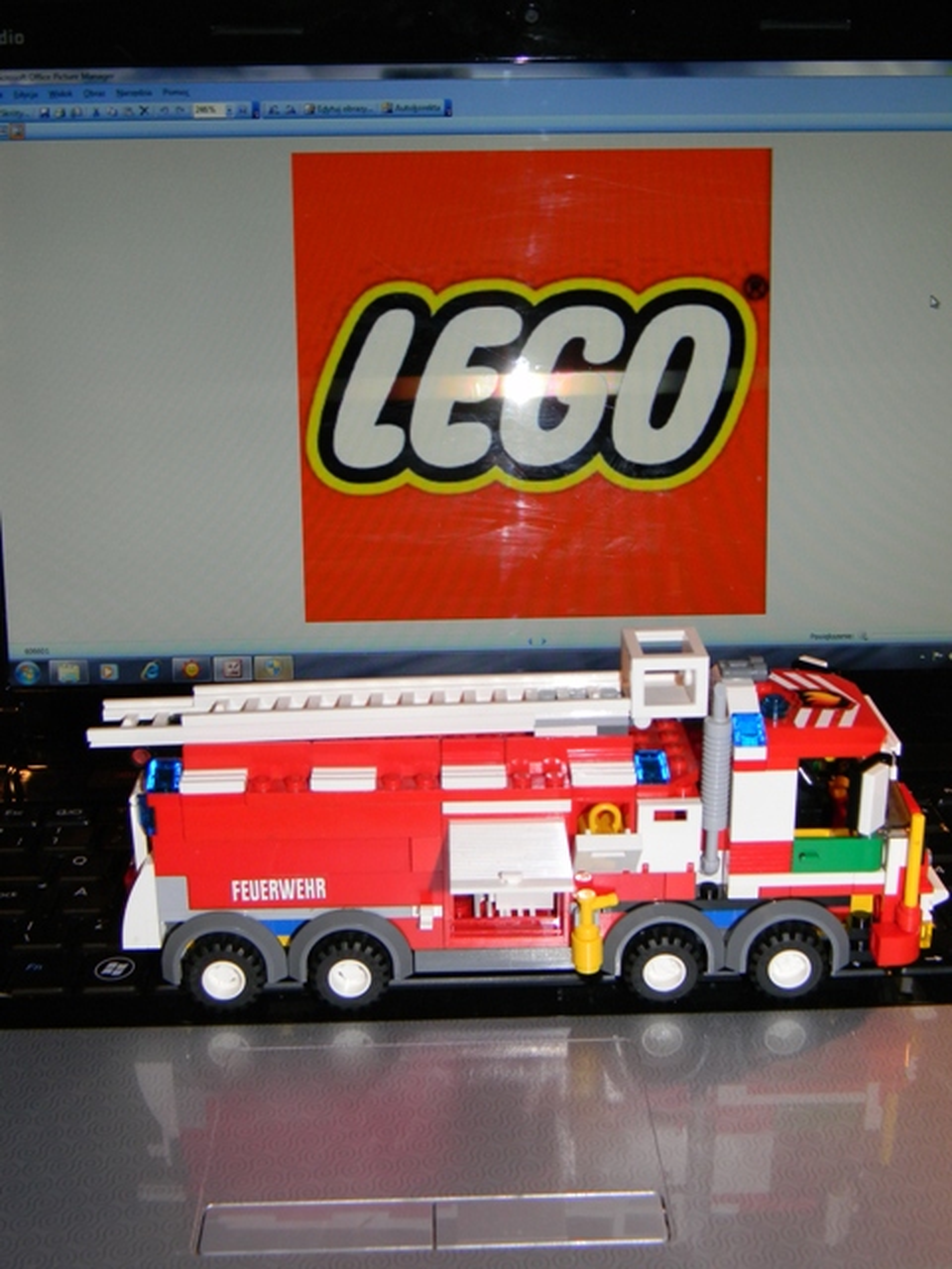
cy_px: 634
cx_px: 476
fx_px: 1503
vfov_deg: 45.8
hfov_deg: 35.1
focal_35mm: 41
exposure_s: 1/30
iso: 200
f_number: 3.8
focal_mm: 7.3
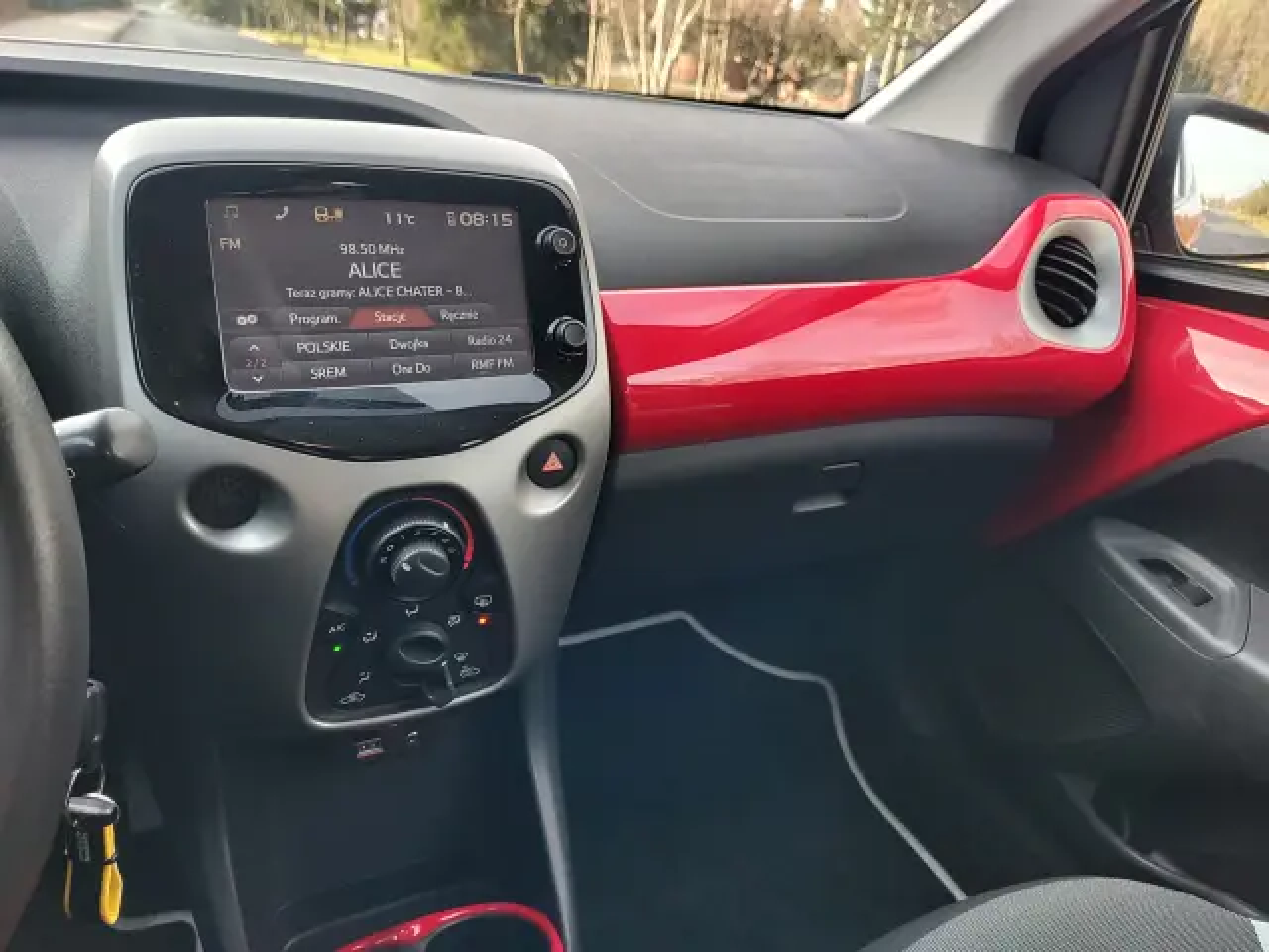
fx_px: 843
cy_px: 476
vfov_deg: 58.9
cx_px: 634
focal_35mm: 23
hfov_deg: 73.9
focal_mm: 5.56
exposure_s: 1/114
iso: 100
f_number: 1.8
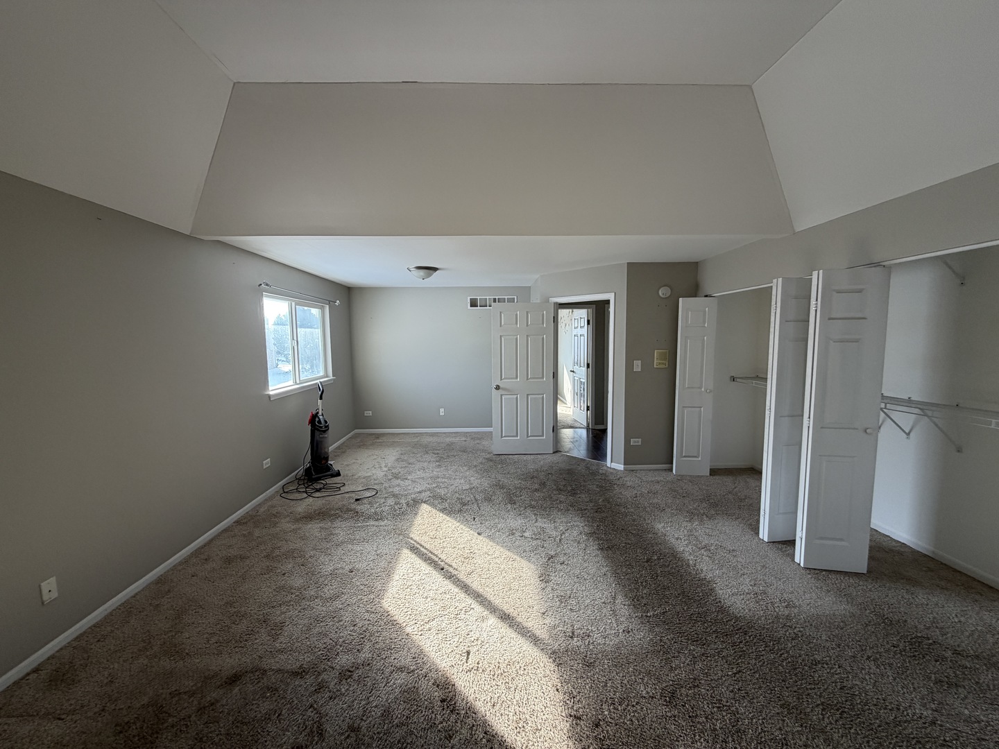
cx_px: 500
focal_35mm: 14
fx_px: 404
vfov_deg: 85.7
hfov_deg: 102.1
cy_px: 374
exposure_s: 1/121
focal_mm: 2.22
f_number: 2.2
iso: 80
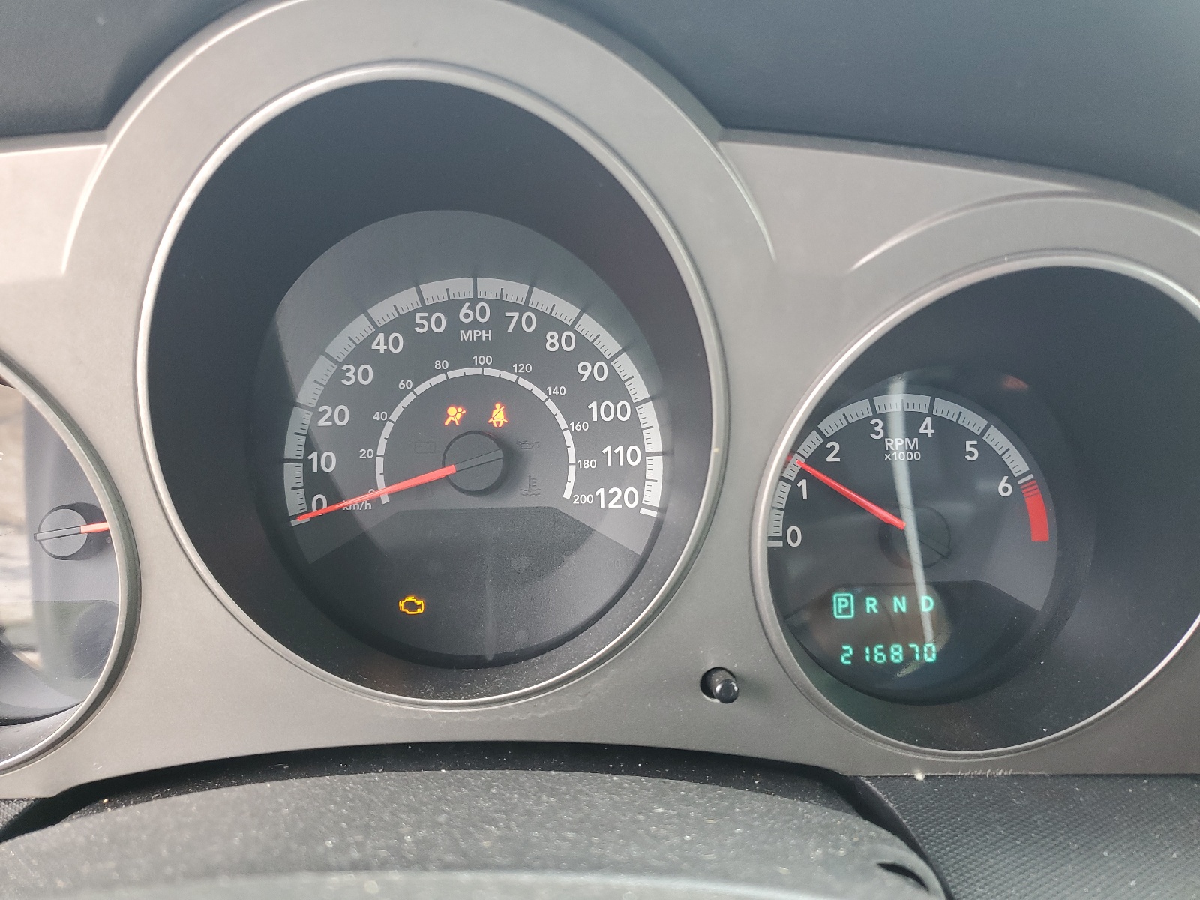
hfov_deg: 67.3
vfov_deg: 53.1
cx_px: 600
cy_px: 450
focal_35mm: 26
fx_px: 901
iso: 89
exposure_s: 1/60.2
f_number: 1.5
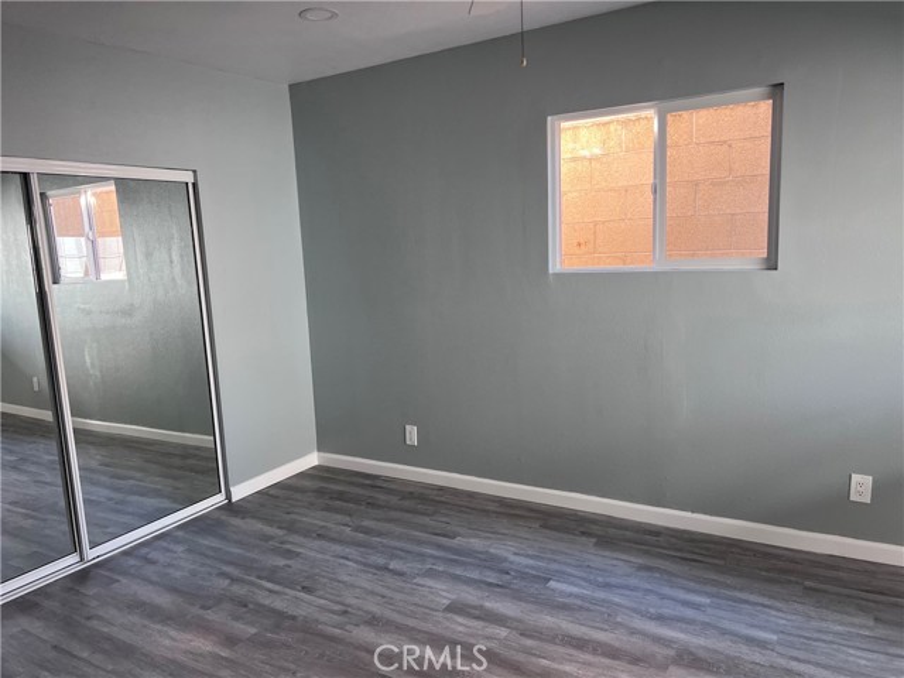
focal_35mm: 26
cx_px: 452
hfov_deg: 67.3
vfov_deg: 53.1
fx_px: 679
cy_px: 339
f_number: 1.5
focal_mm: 5.7
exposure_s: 1/121
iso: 100
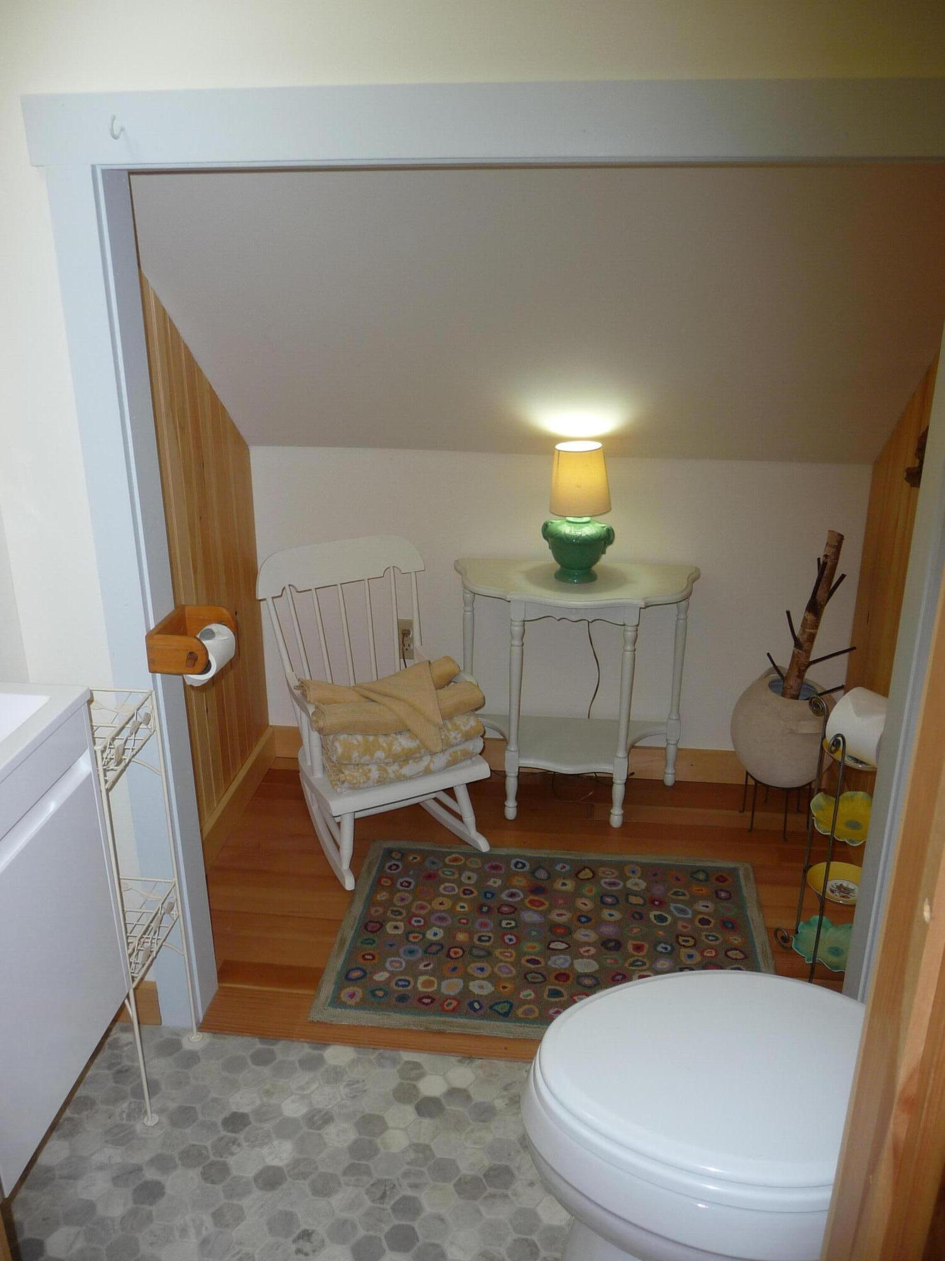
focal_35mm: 28
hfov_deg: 49.7
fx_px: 1019
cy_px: 630
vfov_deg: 63.4
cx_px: 472
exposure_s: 1/30
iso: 100
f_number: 3.3
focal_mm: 4.7
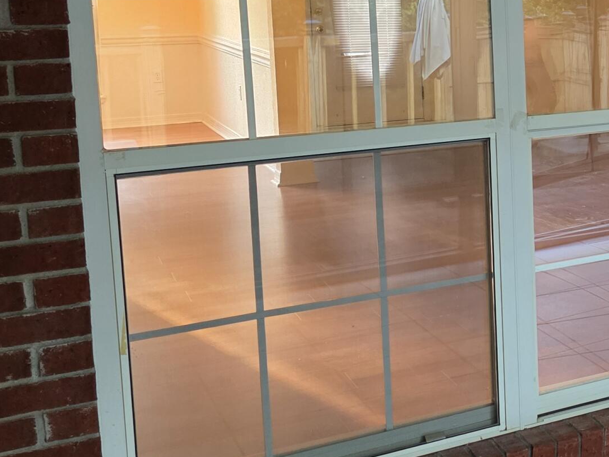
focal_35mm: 64
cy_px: 105
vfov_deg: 22.7
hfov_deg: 25.6
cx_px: 810
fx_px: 1126
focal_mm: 6.3
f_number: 1.7
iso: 400
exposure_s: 1/120
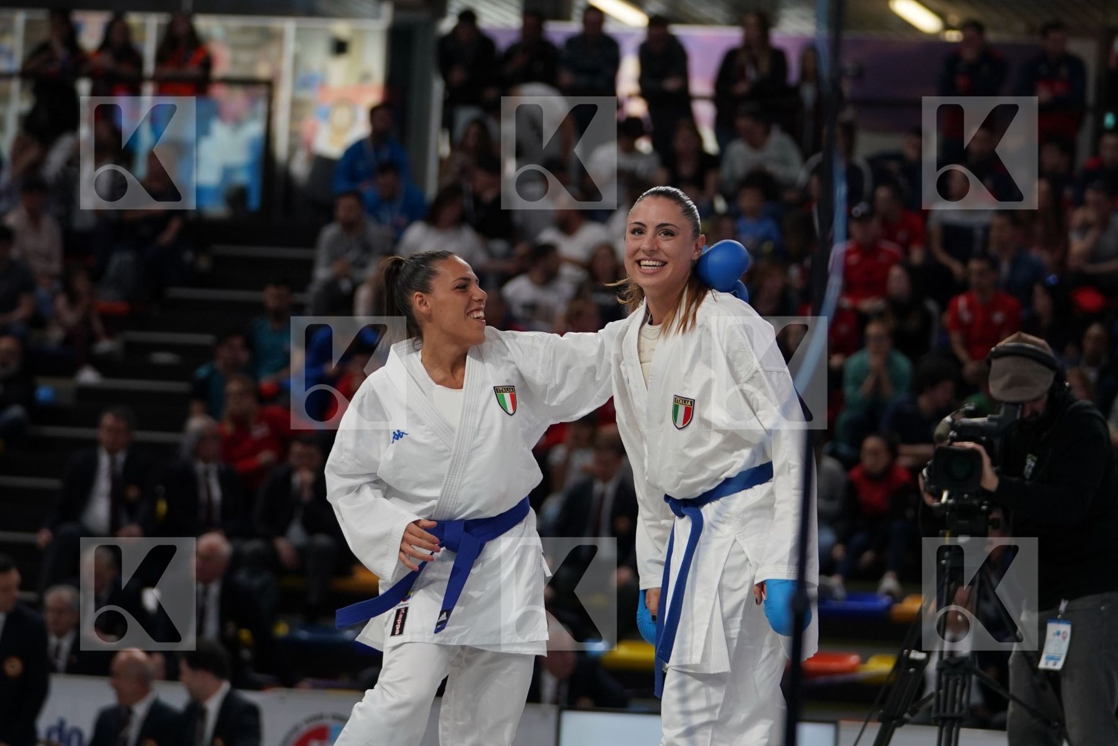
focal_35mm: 169
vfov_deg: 8.1
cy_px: 373
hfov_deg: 12.2
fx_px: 5248
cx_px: 559
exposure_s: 1/1000
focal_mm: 113
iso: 1000
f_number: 2.8
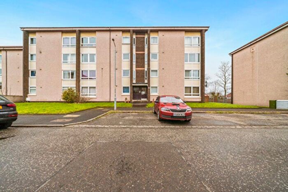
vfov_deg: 90.0
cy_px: 96
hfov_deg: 112.6
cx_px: 144
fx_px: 96
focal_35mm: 12
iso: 800
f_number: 22
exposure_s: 1/20
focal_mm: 12
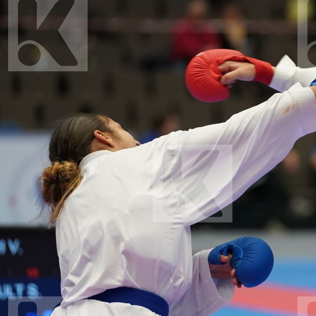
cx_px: 337
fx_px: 3119
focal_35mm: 302
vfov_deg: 5.8
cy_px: 184
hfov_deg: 5.8
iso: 2000
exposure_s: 1/1000
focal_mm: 146
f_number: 2.8
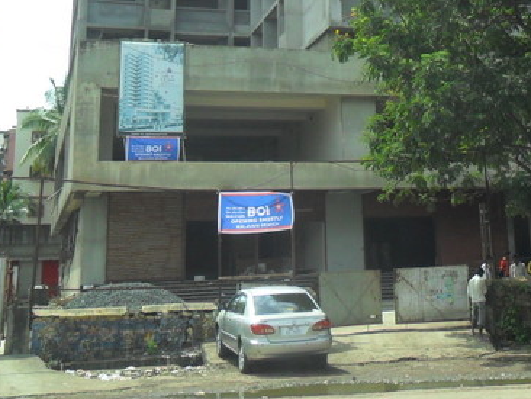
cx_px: 398
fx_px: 906
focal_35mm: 59
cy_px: -9
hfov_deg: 32.1
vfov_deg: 23.7
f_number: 3.5
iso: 100
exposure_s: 1/1000
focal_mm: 4.9
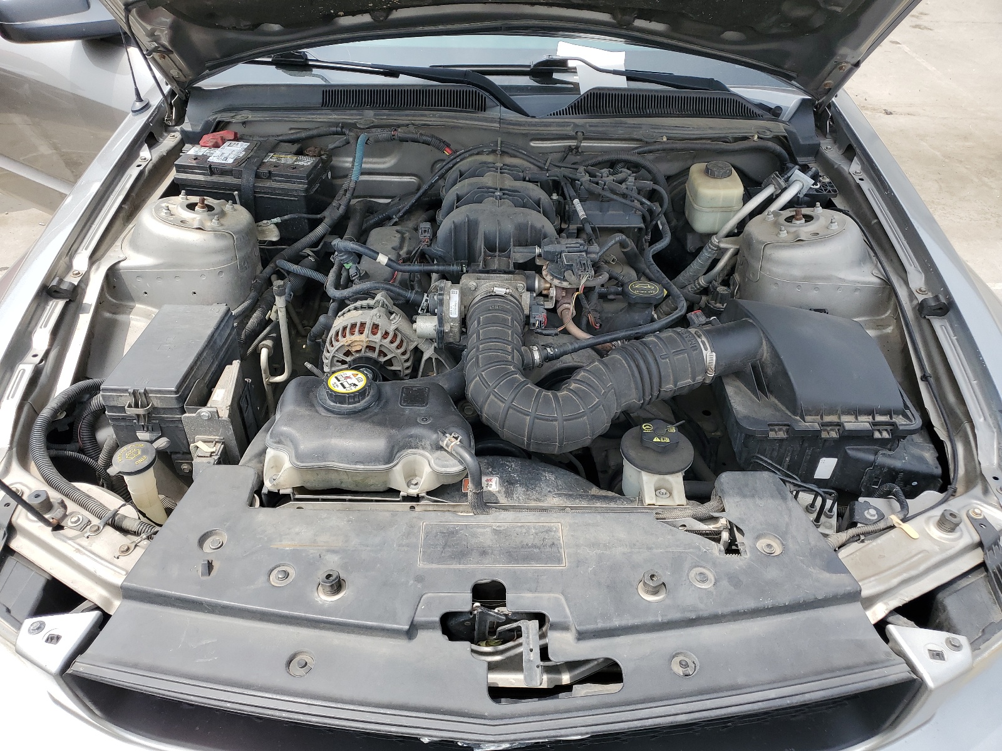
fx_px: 753
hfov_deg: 67.3
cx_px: 501
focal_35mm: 26
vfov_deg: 53.1
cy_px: 376
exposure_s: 1/1429
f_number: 1.5
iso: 50
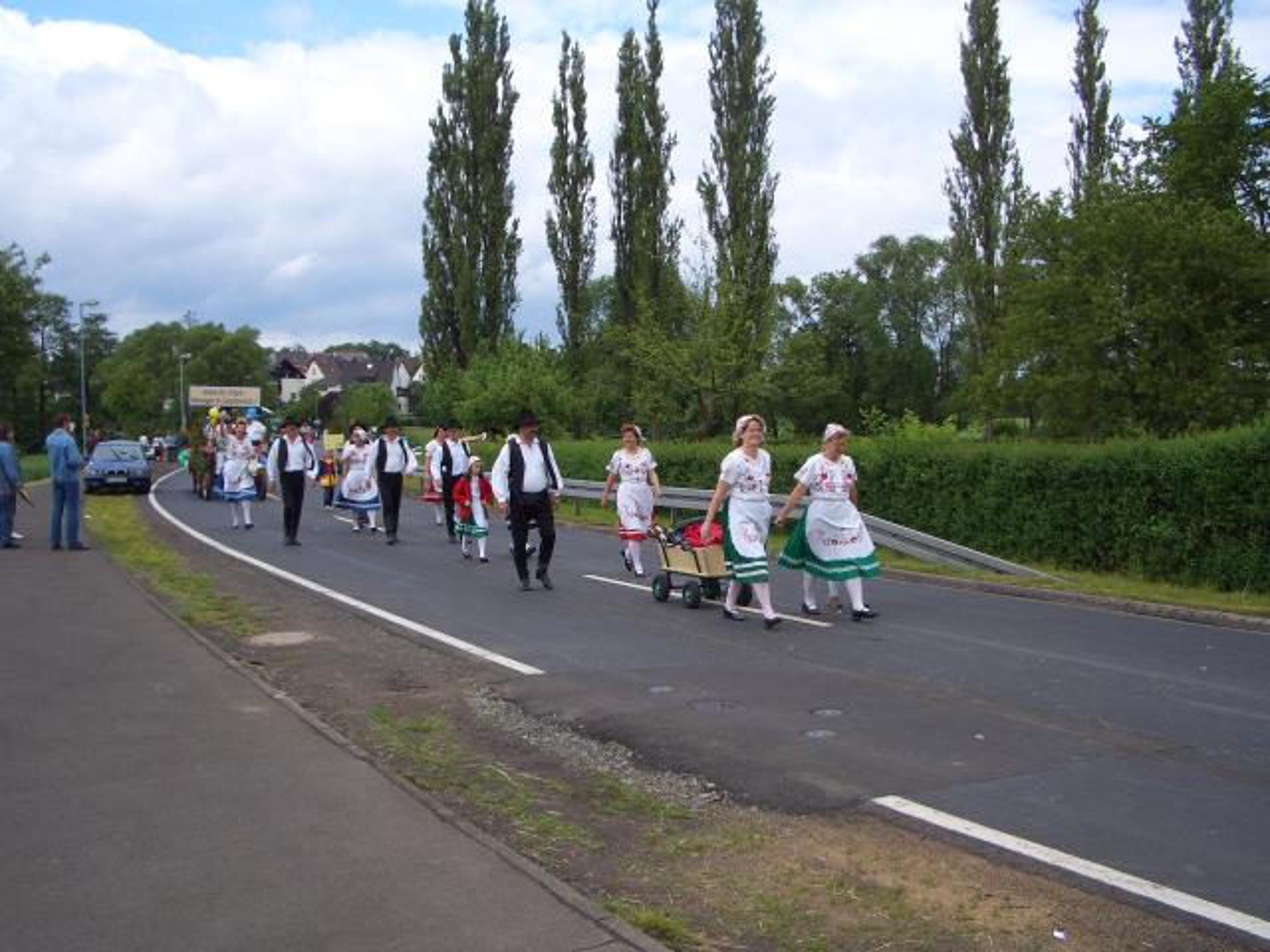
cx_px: 635
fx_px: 1284
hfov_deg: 52.6
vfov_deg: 40.7
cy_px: 476
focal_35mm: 35
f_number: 4.3
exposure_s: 1/800
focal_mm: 5.8
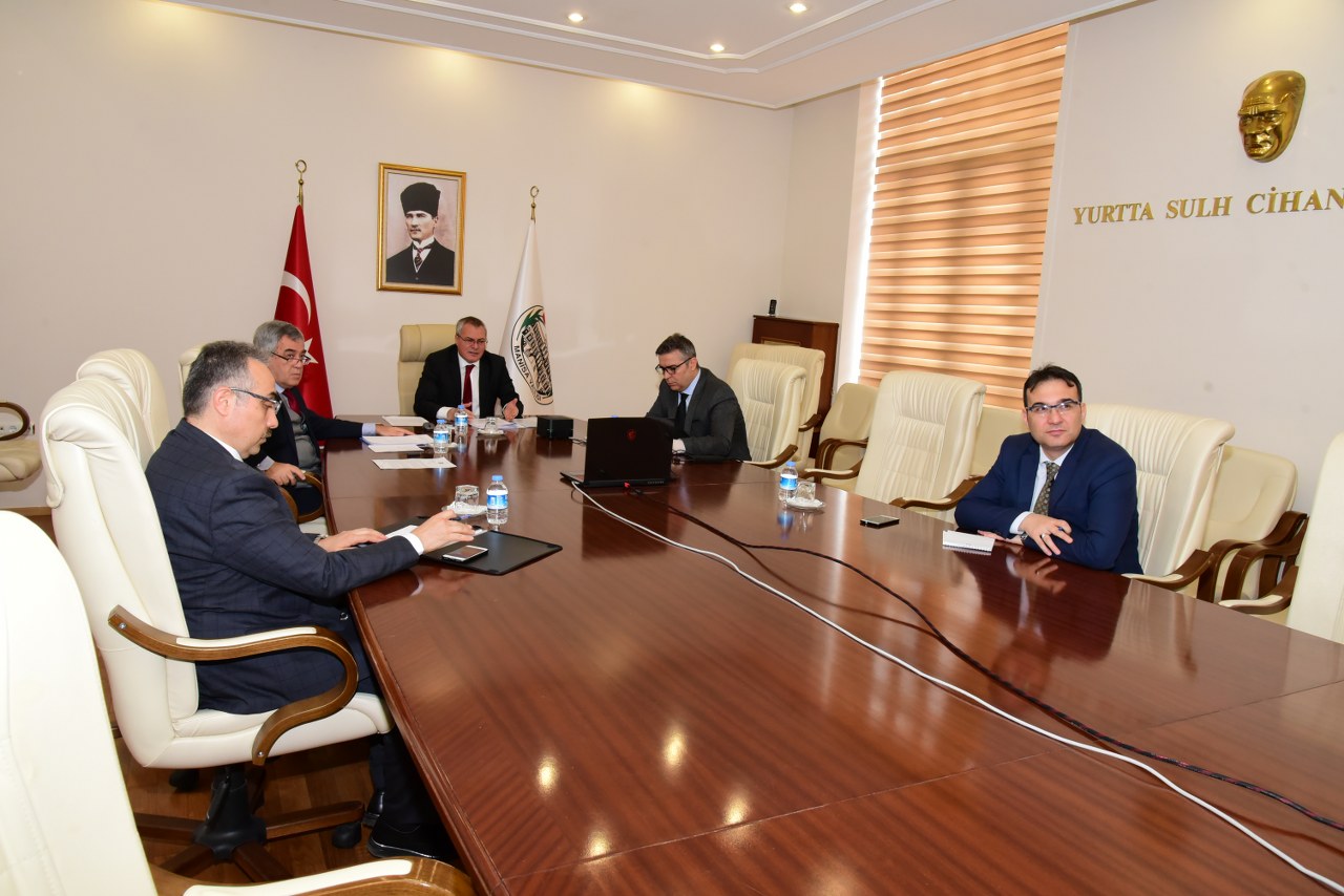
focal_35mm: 24
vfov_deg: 53.2
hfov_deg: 73.7
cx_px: 672
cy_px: 448
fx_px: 896
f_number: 9
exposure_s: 1/60
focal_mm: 24
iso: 2500
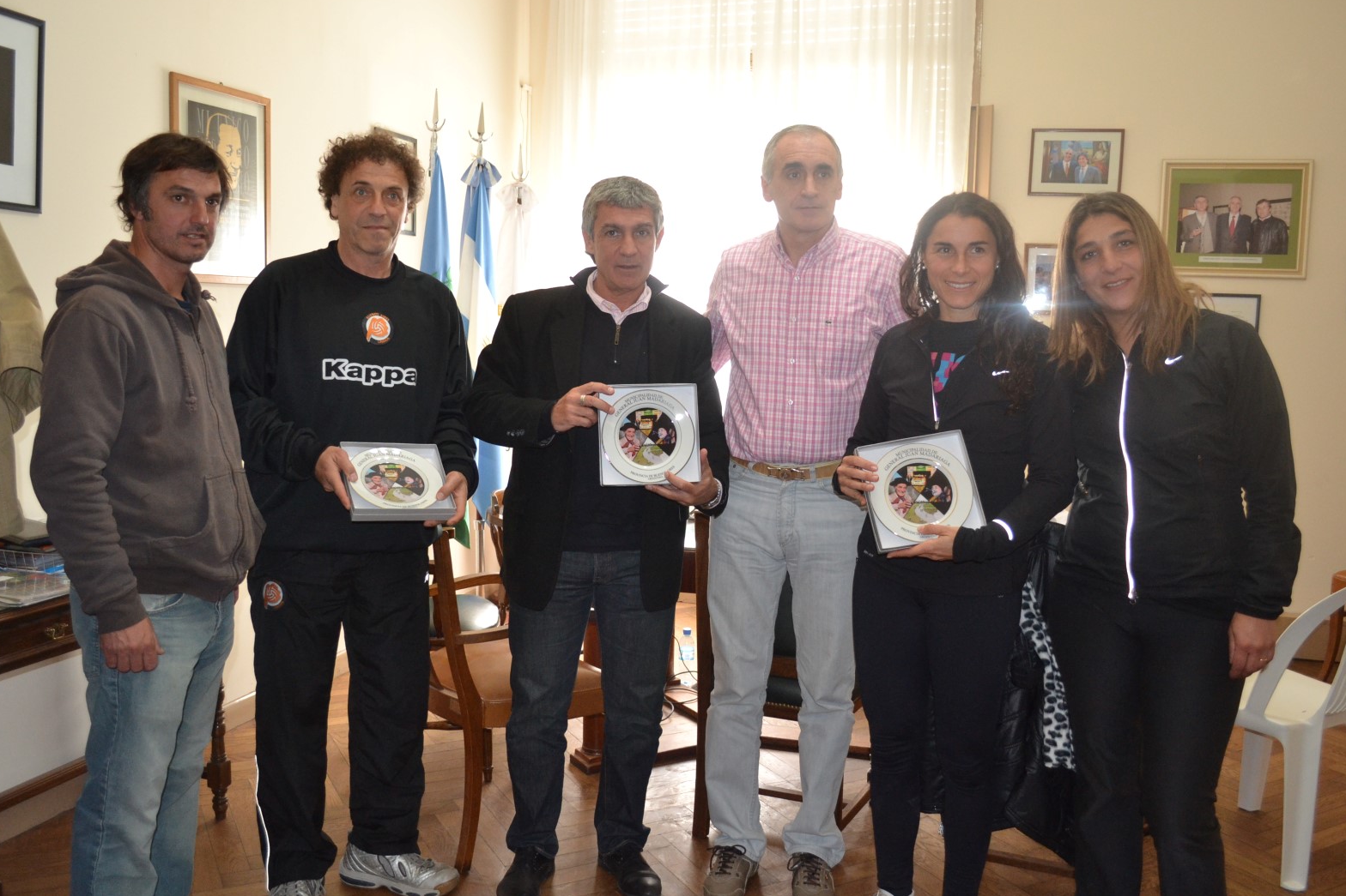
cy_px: 437
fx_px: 1159
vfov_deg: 42.3
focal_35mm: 31
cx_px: 658
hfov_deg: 60.3
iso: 1100
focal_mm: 20
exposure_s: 1/60
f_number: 3.8
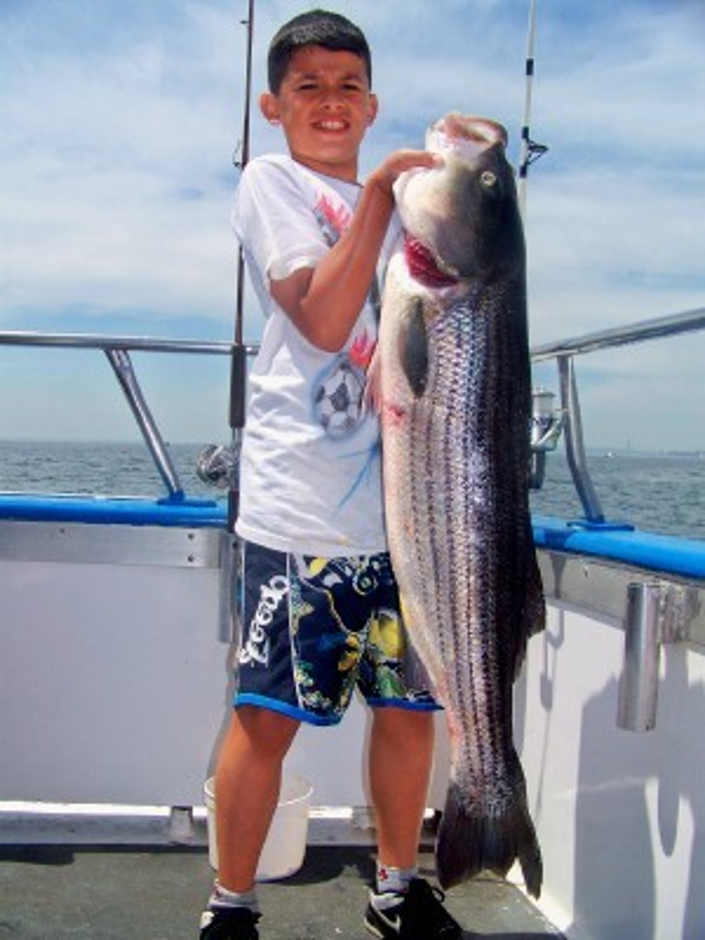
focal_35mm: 36
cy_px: 470
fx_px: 978
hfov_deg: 39.7
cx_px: 352
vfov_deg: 51.4
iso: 64
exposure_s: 1/640
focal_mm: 5.85
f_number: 4
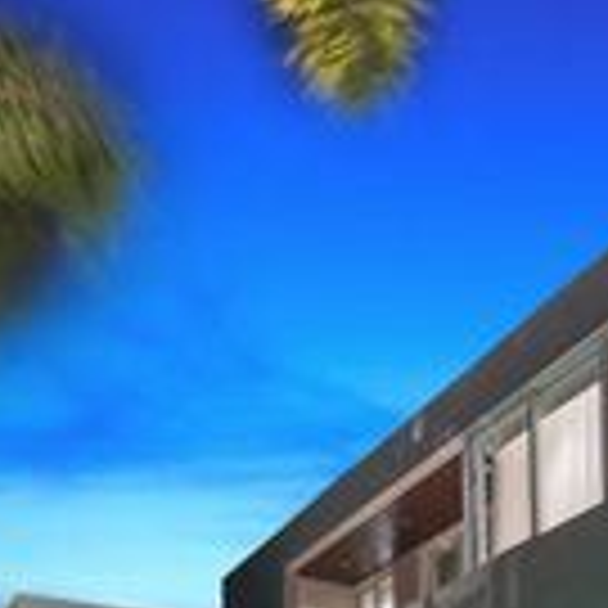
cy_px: 601
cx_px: 581
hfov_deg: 35.4
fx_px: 874
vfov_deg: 35.0
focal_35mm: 44
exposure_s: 8
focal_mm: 14
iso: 100
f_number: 9
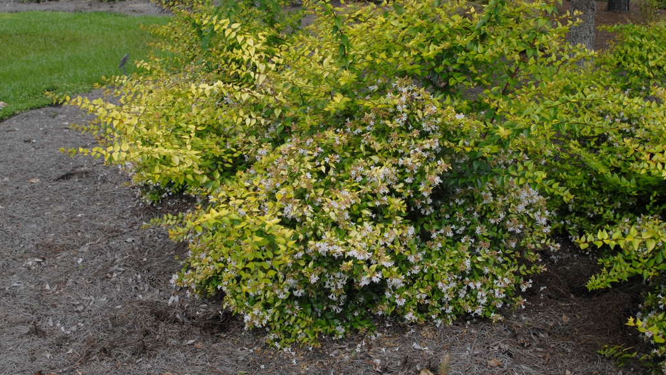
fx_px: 795
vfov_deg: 26.5
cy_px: 158
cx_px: 337
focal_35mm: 45
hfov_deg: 45.5
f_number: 8
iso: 400
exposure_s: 1/250
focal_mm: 28
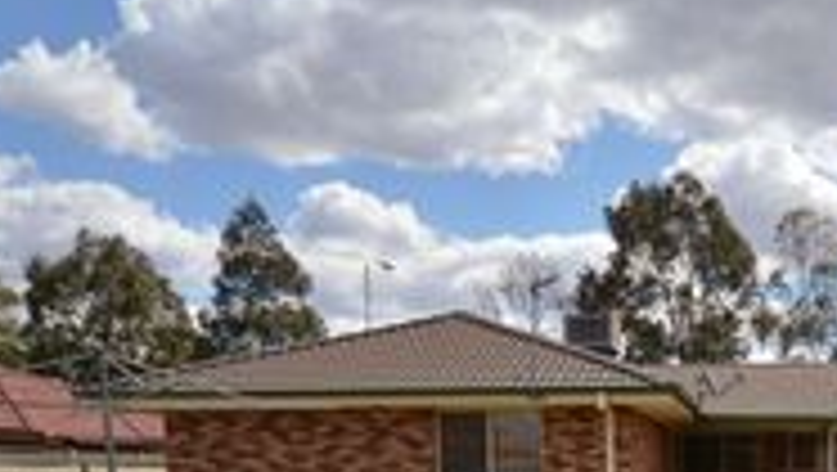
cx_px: 734
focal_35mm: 46
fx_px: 1014
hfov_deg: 41.7
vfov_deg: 24.0
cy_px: 560
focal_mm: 11.5
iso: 100
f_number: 4.5
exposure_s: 1/1000
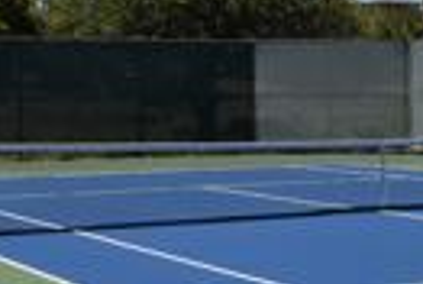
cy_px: 150
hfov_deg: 16.7
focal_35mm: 117
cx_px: 513
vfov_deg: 11.8
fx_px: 1378
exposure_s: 1/1000
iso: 800
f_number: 16
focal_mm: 24
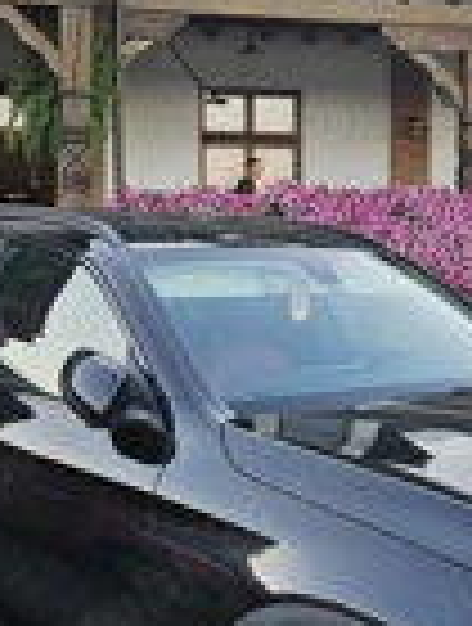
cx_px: 364
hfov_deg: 22.1
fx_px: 1194
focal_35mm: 66
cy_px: 284
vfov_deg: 29.3
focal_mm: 5.4
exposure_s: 1/192
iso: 80
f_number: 1.8
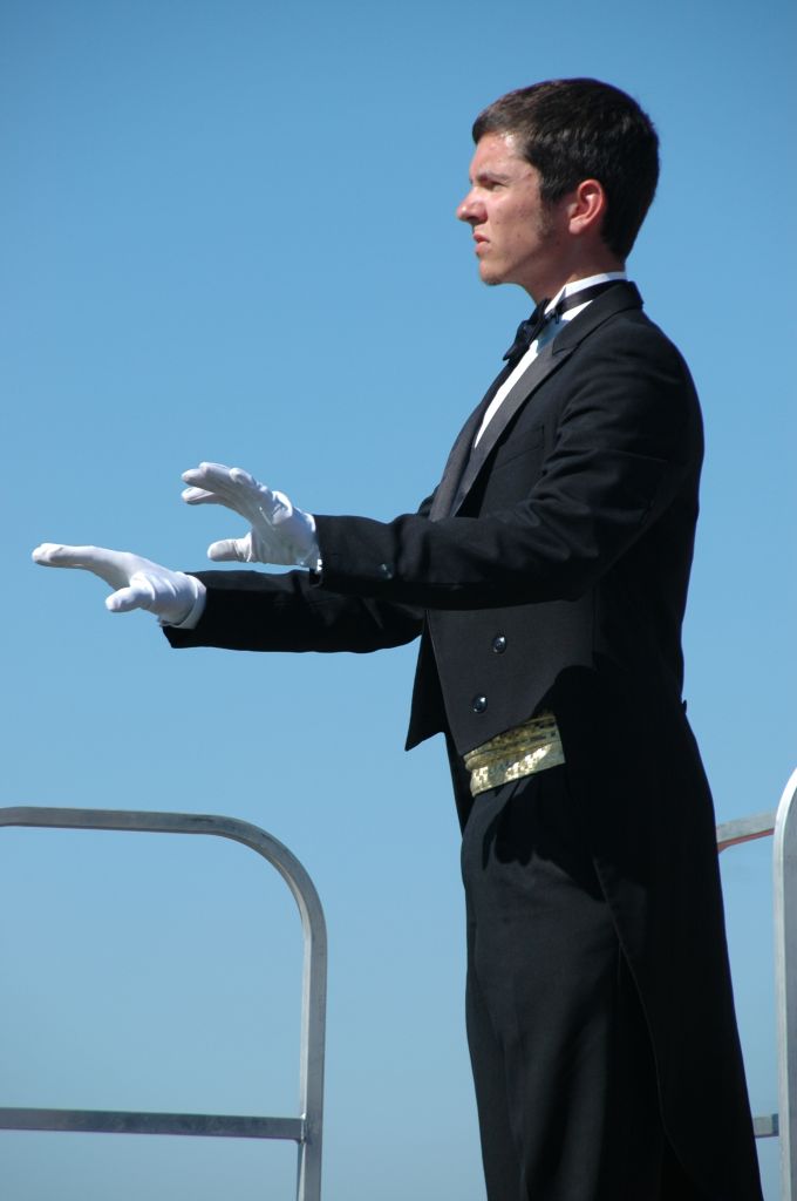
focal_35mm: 300
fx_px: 9989
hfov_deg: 4.6
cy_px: 600
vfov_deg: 6.9
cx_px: 398
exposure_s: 1/640
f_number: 6.3
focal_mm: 200
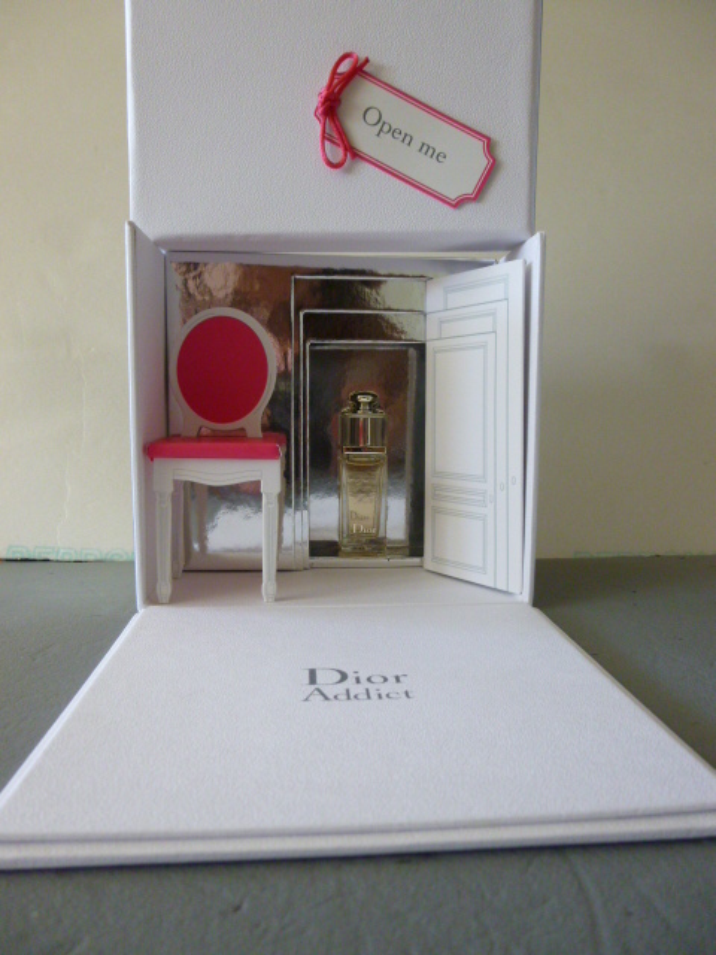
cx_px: 358
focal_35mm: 25
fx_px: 689
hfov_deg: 54.9
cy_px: 478
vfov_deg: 69.4
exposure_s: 1/60
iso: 320
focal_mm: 4.5
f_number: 3.1
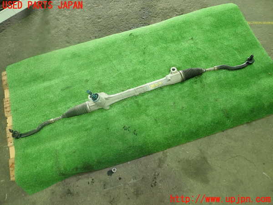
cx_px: 136
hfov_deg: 60.0
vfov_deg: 46.8
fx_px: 237
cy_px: 102
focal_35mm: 30
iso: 800
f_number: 2.3
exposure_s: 1/80
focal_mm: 5.5
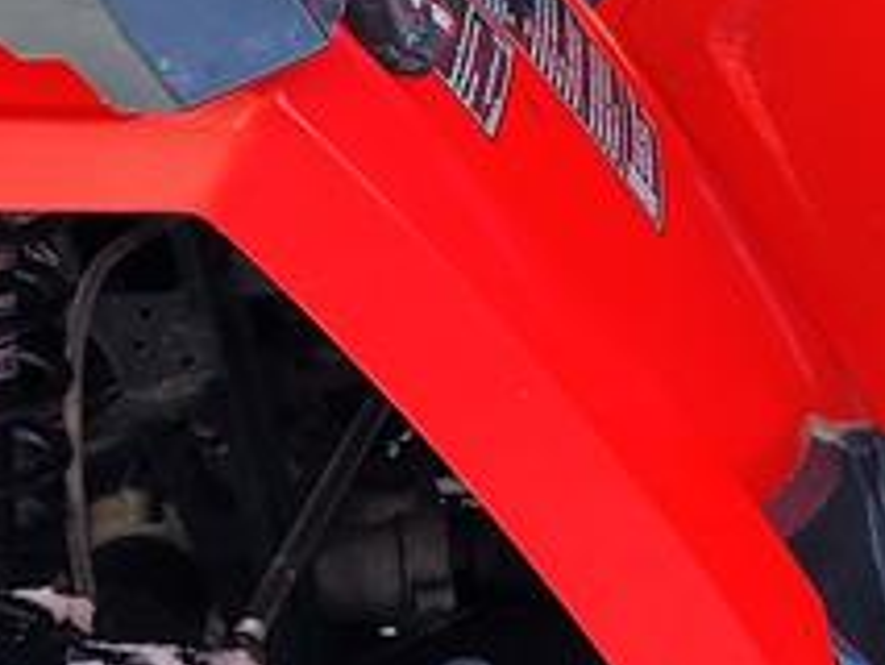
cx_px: 1691
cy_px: 436
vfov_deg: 9.5
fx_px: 3991
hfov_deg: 11.5
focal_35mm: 156
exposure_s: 1/120
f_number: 1.8
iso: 50
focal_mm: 5.4
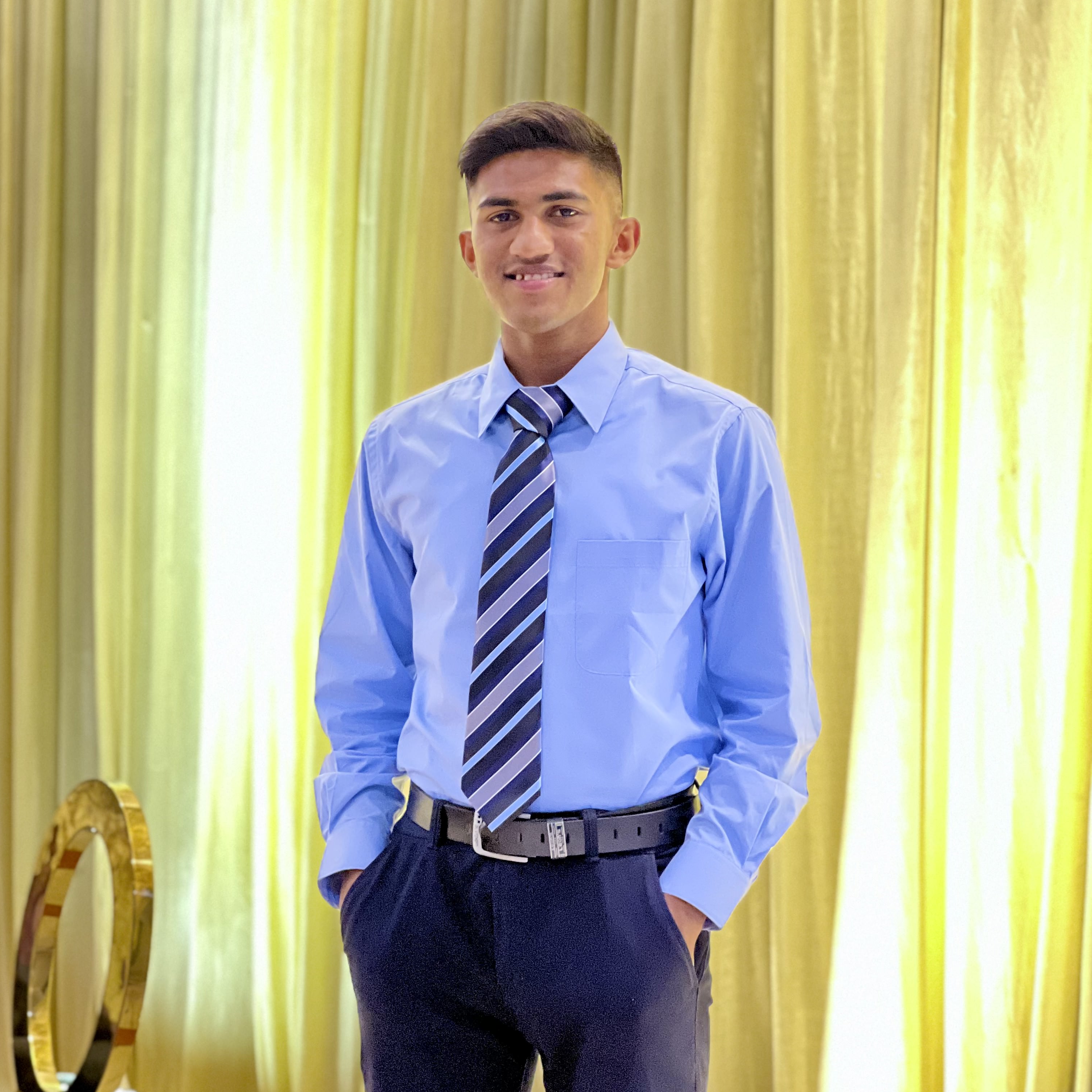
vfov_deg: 19.1
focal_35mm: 91
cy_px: 445
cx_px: 545
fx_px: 3248
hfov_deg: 19.1
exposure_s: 1/33
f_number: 2.8
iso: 400
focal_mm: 9
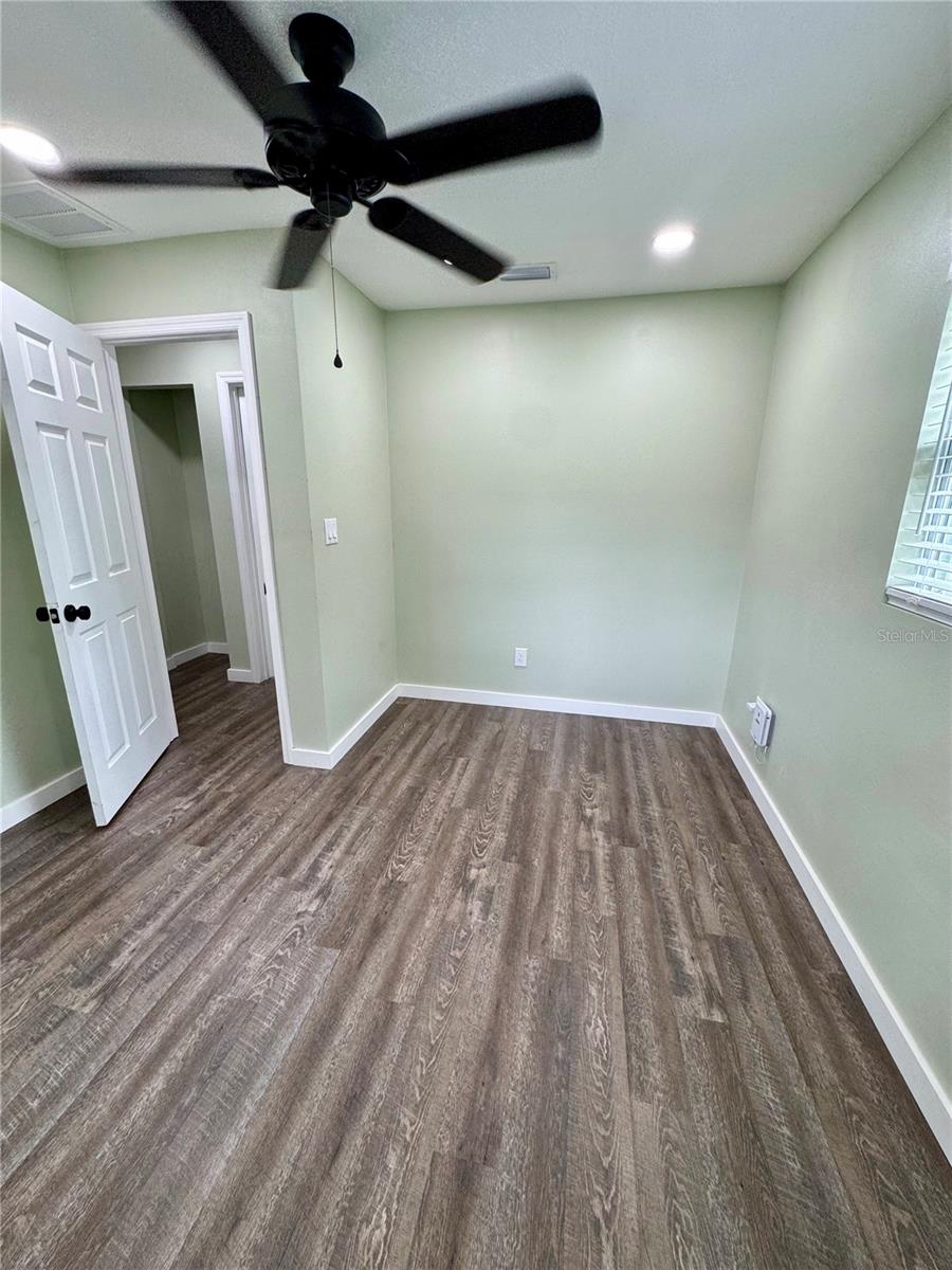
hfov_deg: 85.7
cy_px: 635
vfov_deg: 102.1
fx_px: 513
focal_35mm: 14
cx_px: 476
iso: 160
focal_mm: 2.22
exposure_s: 1/120
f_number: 2.2
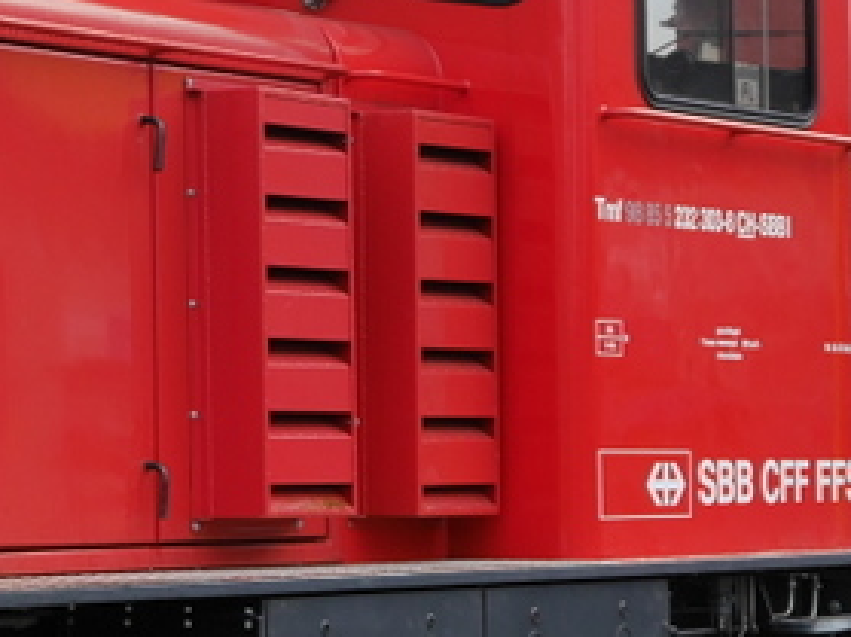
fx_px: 4055
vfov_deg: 9.0
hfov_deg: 11.7
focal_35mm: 165
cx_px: -250
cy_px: 296
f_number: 4.4
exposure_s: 1/80
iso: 160
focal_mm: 23
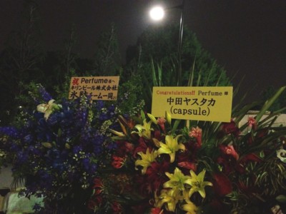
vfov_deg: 40.7
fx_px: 289
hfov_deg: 52.6
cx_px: 143
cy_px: 107
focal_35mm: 35
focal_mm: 4.28
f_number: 2.4
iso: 800
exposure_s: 1/15
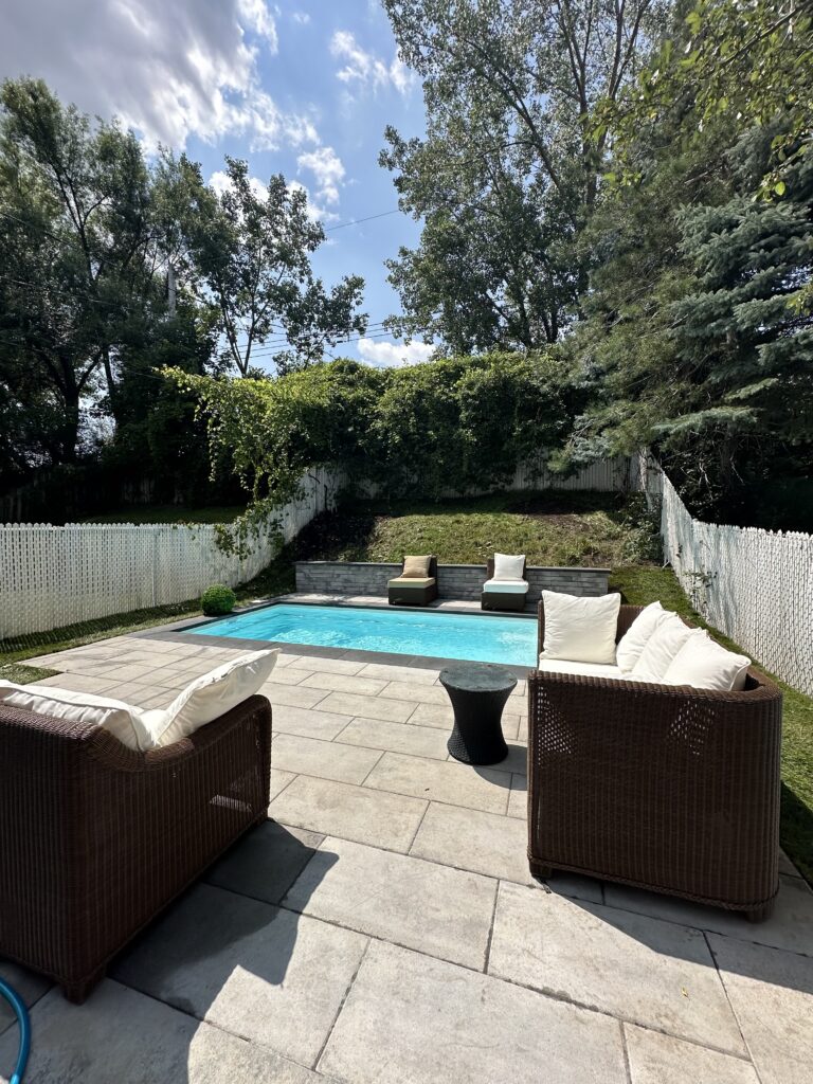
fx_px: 438
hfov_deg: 85.7
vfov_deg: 102.1
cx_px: 406
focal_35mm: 14
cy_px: 542
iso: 50
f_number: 2.2
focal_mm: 2.22
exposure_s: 1/2398
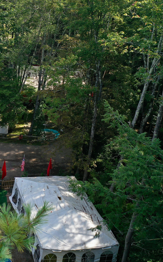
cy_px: 121
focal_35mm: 51
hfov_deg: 24.0
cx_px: -6
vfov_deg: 39.5
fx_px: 363
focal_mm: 10.26
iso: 100
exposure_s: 1/30
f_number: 2.8
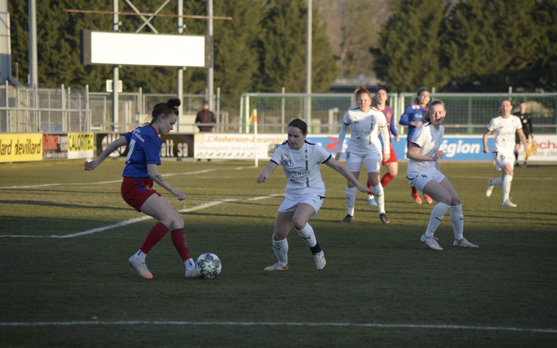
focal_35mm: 184
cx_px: 279
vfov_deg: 7.1
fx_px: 2793
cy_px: 176
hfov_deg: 11.4
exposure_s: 1/800
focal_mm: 180
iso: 400
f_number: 5
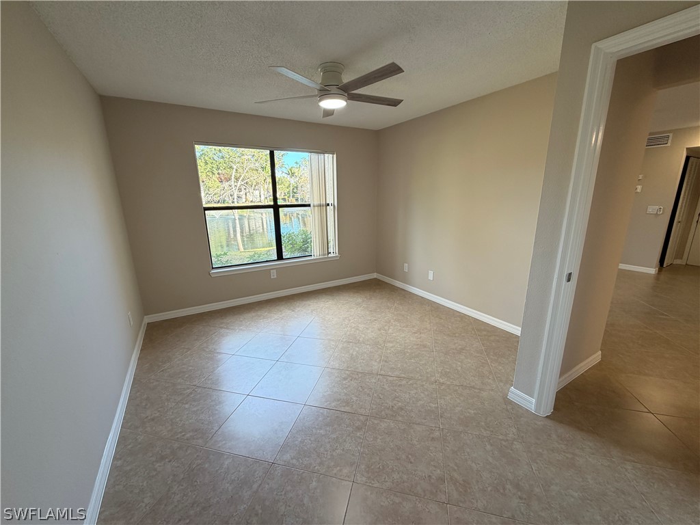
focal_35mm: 14
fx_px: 283
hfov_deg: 102.1
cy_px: 262
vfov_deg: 85.7
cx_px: 350
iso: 64
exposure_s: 1/62
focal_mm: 2.22
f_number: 2.2
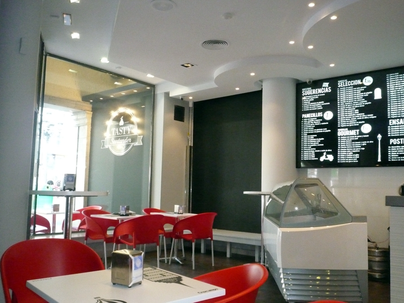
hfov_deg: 55.4
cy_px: 152
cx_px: 202
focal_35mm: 33
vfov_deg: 42.9
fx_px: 385
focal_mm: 5.8
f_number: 3.6
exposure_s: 1/200
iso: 800
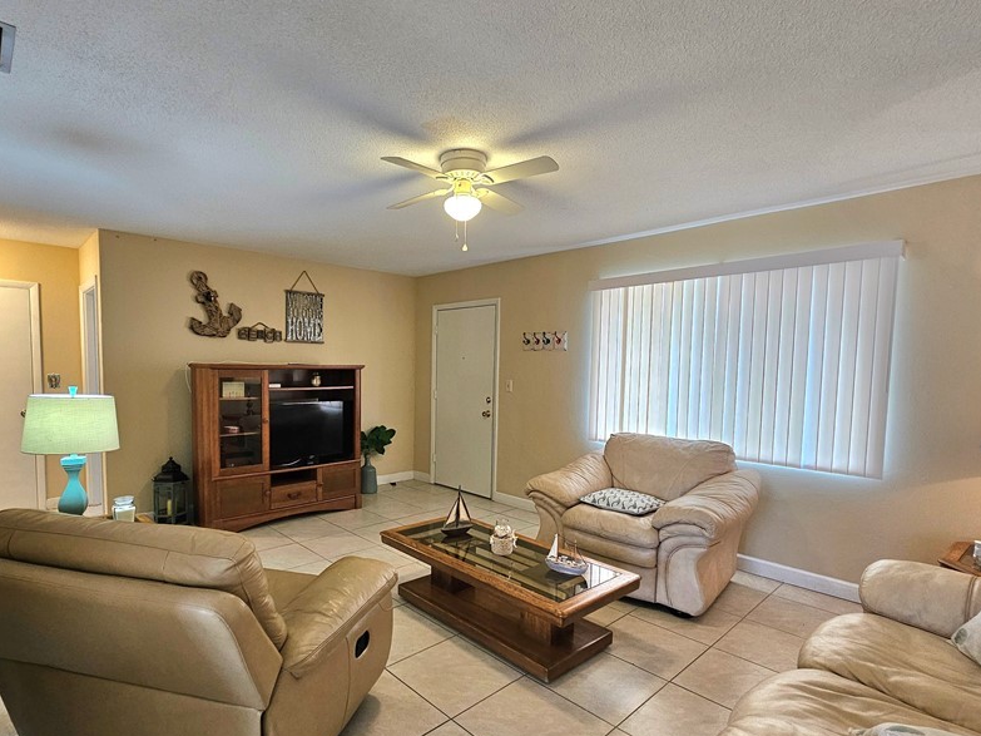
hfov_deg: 90.7
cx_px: 439
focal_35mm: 17
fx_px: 482
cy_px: 391
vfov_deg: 74.6
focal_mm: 2.2
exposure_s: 1/60.2
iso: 200
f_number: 2.2
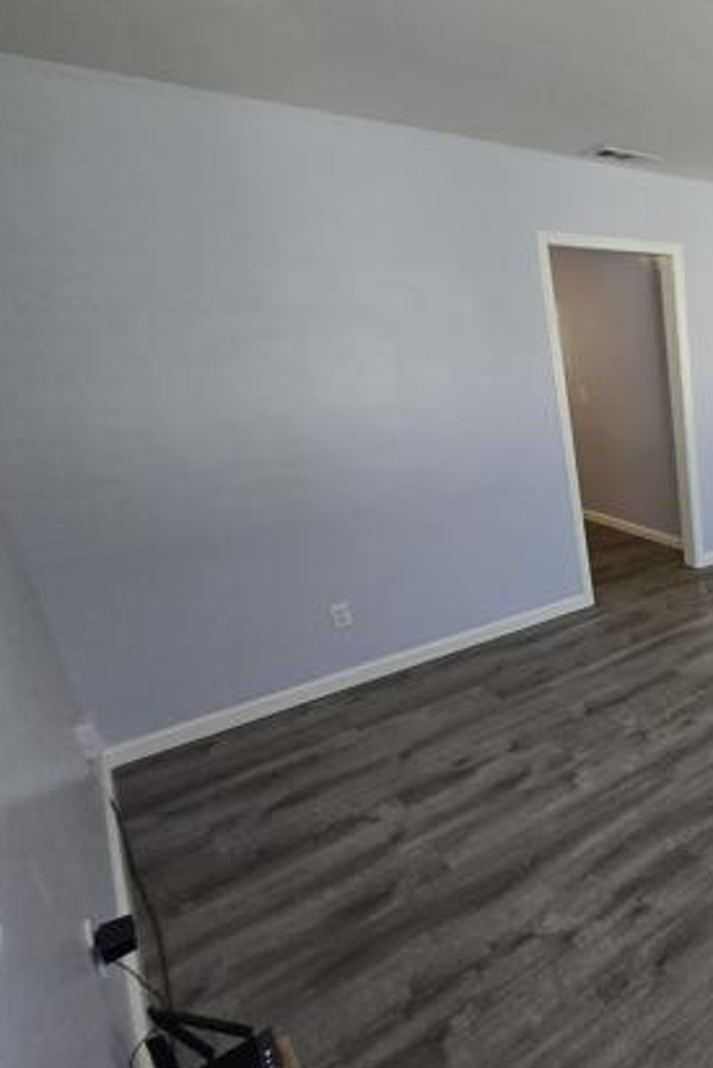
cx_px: 812
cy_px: 542
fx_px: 623
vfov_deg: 81.2
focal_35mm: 21
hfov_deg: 43.5
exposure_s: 1/60
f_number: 2.2
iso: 80
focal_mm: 1.7
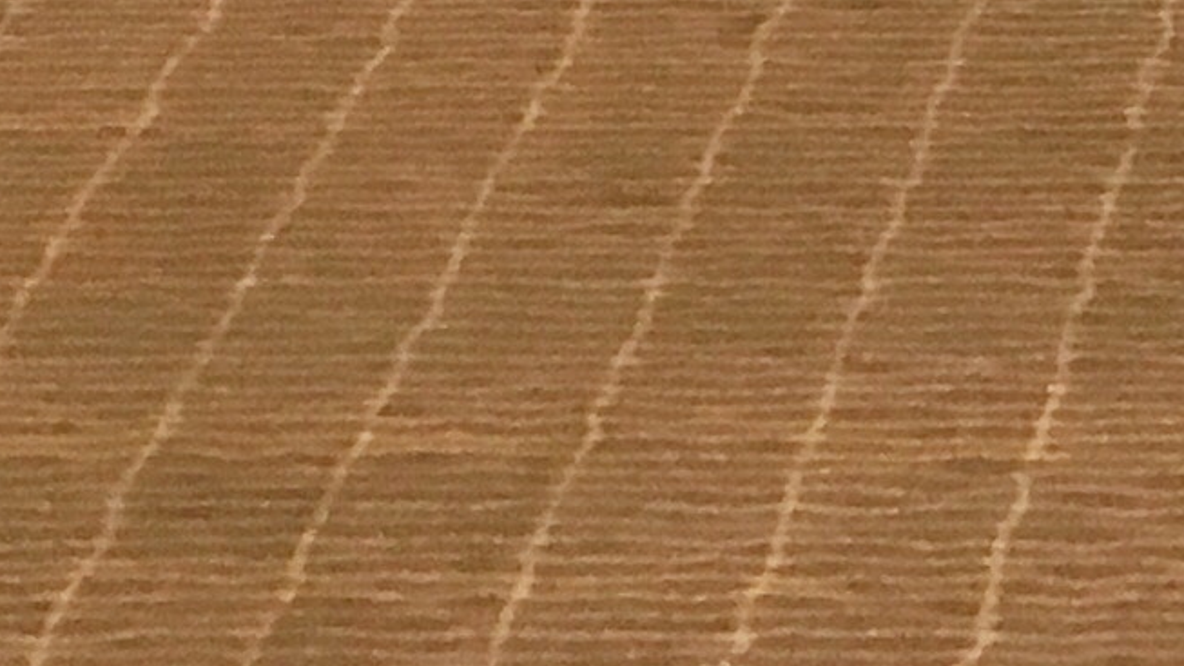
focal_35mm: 195
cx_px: 1996
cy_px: -1817
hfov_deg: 10.5
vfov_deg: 5.5
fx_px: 6121
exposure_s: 1/33
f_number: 2.2
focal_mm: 4.15
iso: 80
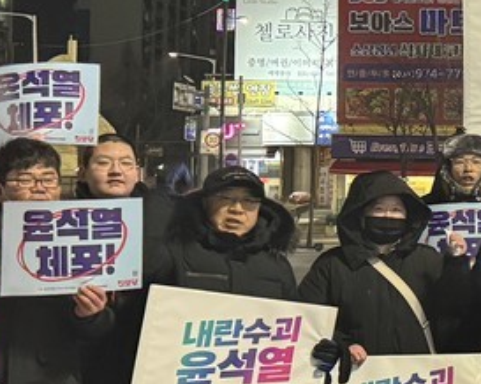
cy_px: 130
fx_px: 1565
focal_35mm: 110
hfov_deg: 15.2
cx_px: 851
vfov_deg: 14.0
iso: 800
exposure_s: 1/40
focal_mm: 6.76
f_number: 1.78
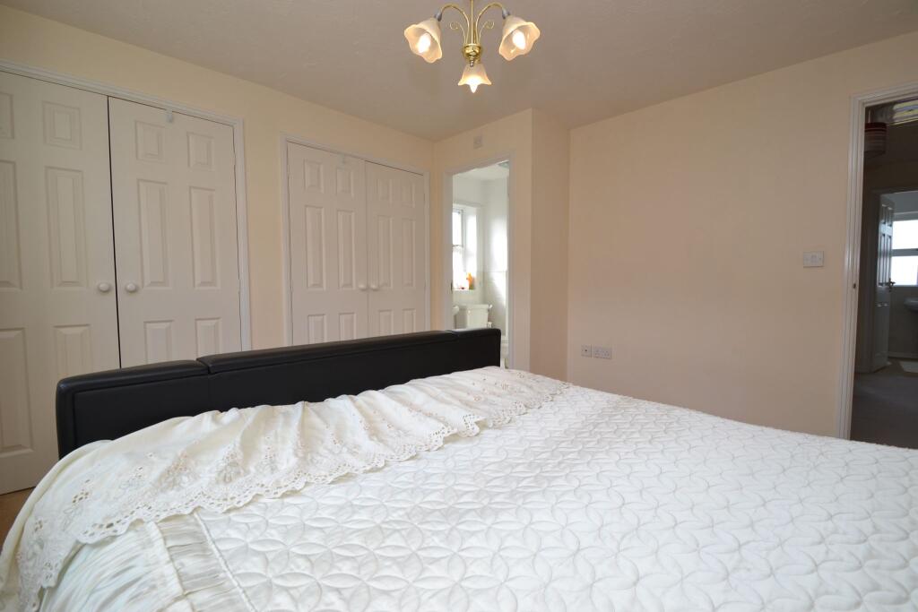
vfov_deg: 77.3
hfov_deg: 100.4
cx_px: 459
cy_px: 306
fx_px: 383
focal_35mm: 15
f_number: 5.6
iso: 400
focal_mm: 10
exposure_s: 1/125
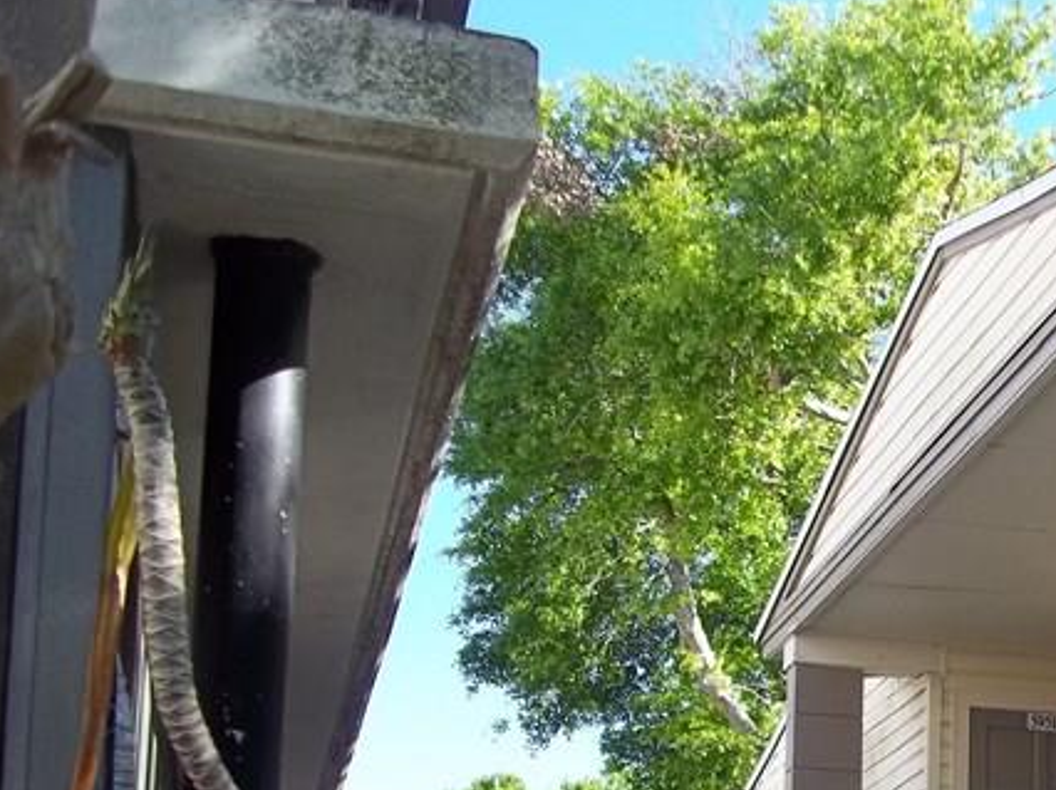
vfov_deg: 18.3
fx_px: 2348
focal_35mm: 77
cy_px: 892
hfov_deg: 23.7
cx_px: 1165
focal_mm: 5.7
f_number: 2.9
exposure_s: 1/250
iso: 64
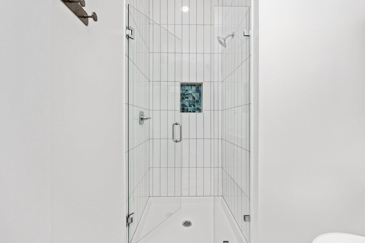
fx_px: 152
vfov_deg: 77.2
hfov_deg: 100.4
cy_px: 122
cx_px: 182
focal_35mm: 15
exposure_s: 1/50
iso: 100
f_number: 9
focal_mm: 15
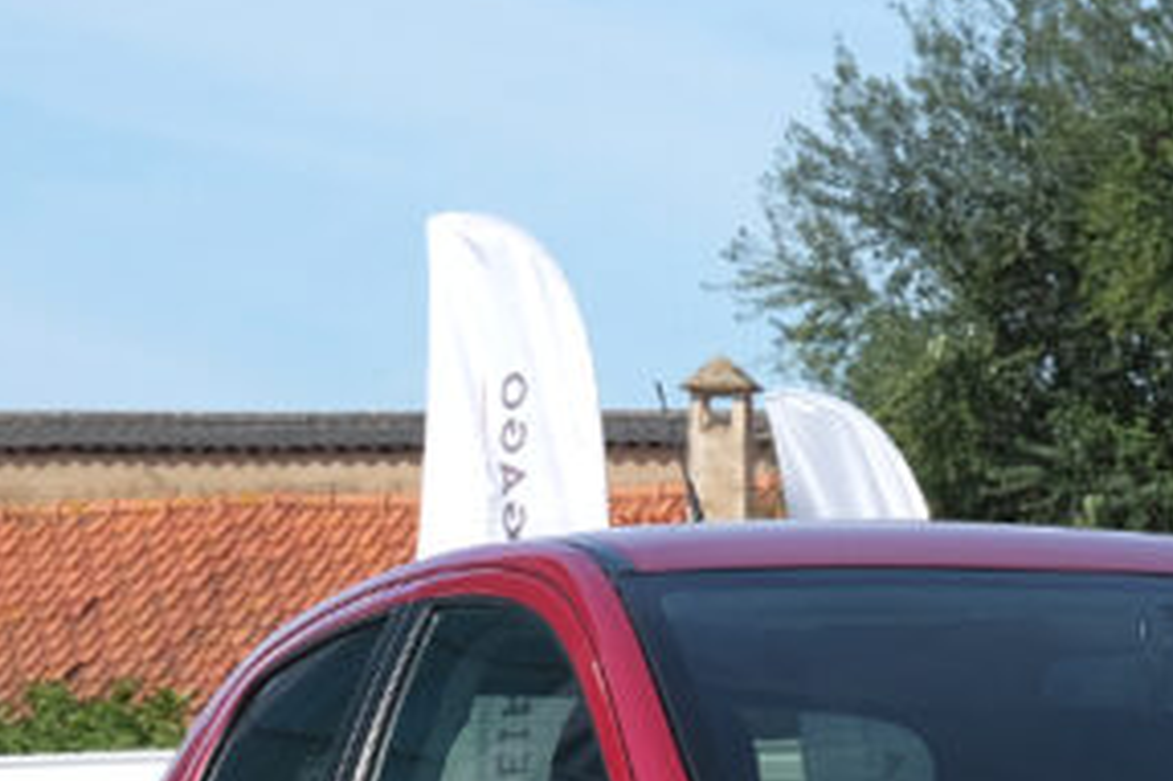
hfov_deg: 8.4
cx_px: 1222
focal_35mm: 243
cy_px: 1208
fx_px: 7913
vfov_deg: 5.6
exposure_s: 1/320
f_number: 9
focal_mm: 45
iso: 160
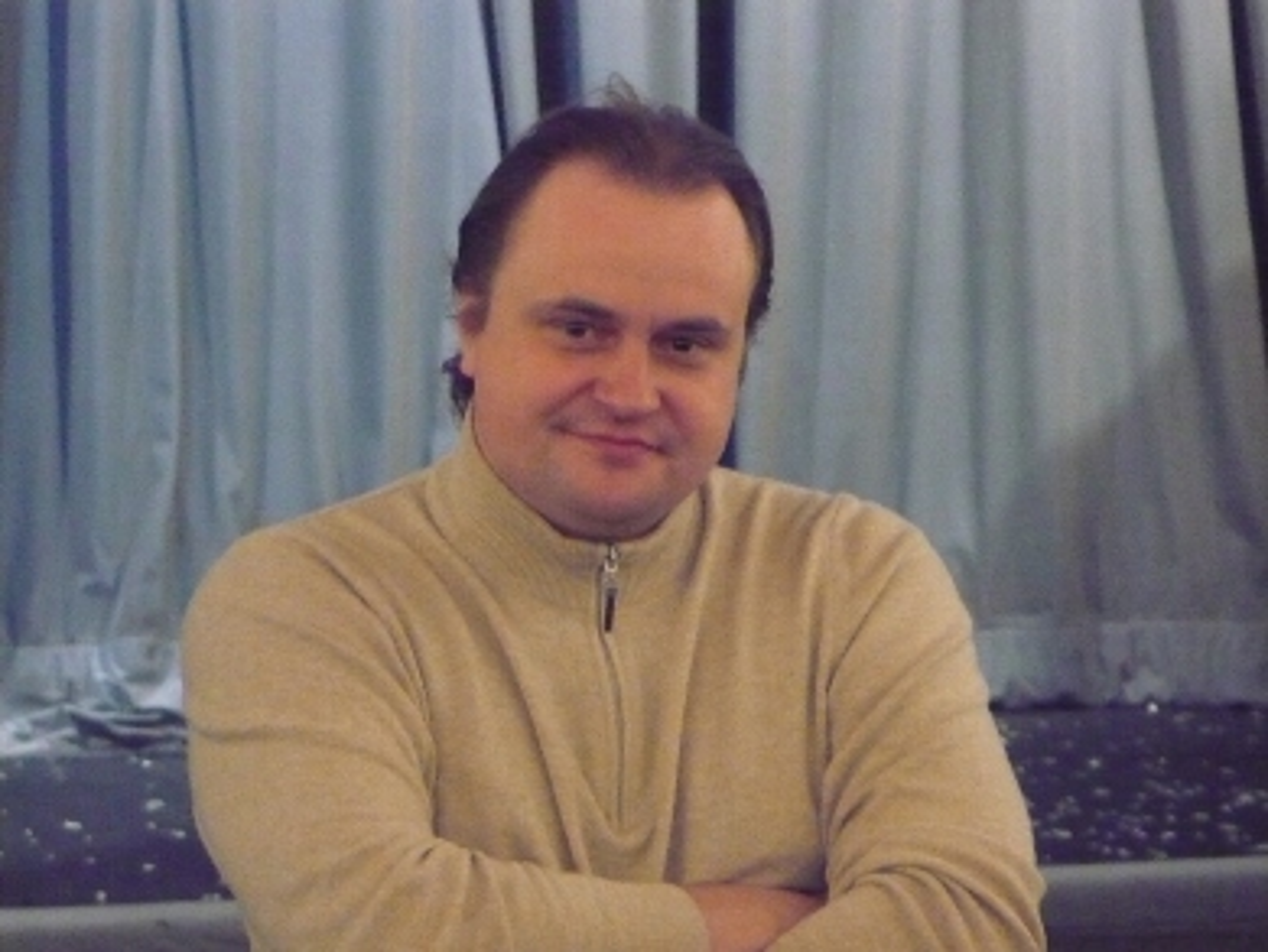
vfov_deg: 6.7
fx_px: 8137
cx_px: 634
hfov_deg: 8.9
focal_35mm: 222
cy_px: 476
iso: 1250
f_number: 4.5
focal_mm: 36.6
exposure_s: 1/8
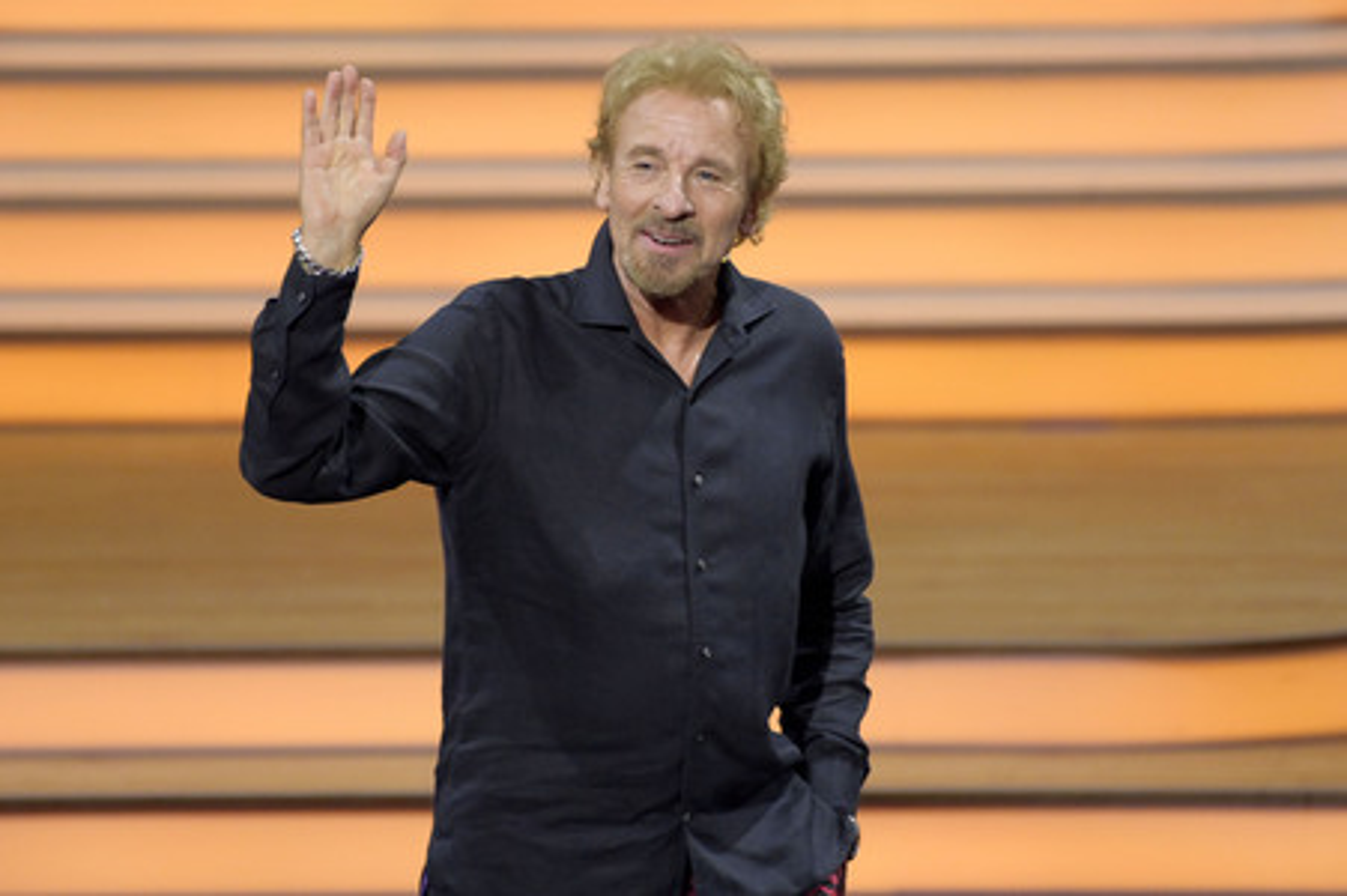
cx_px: 674
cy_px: 448
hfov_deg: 4.1
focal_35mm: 500
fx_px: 18694
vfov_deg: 2.7
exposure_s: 1/320
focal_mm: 500
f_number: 5.6
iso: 8000
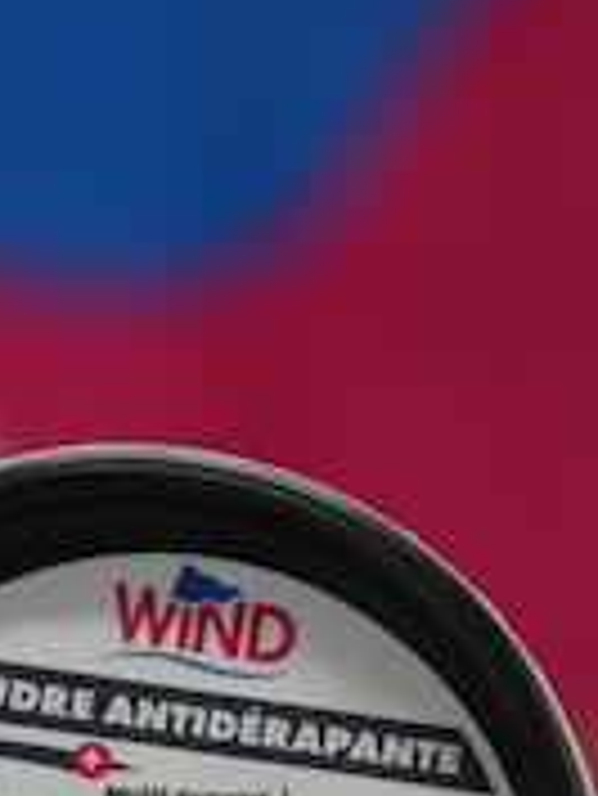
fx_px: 16771
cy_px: 915
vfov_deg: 2.7
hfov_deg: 2.0
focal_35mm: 729
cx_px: 130
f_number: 5.6
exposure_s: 1/125
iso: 1600
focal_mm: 140
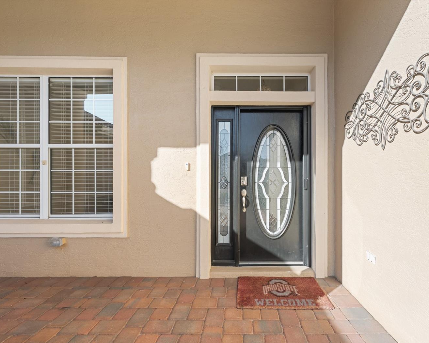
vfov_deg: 80.4
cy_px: 173
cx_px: 243
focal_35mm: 16
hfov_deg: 92.6
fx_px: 203
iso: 400
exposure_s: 1/80
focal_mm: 14
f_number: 7.1
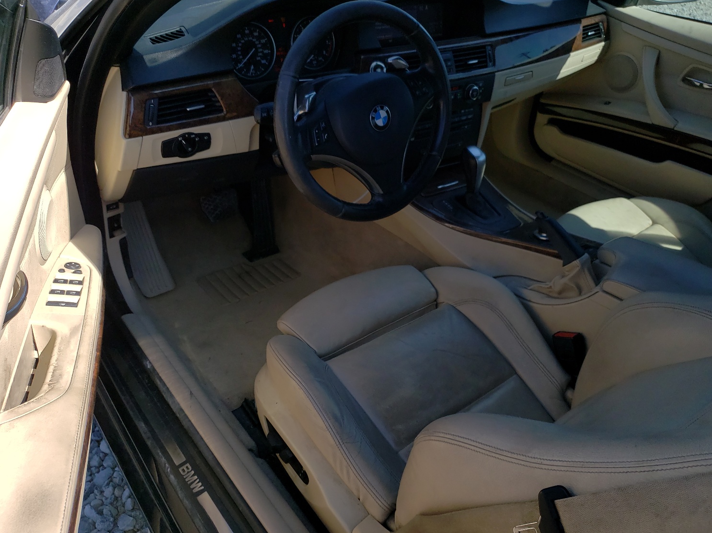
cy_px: 257
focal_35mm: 28
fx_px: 576
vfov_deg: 49.7
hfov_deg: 63.4
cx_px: 368
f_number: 1.5
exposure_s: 1/1667
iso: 50
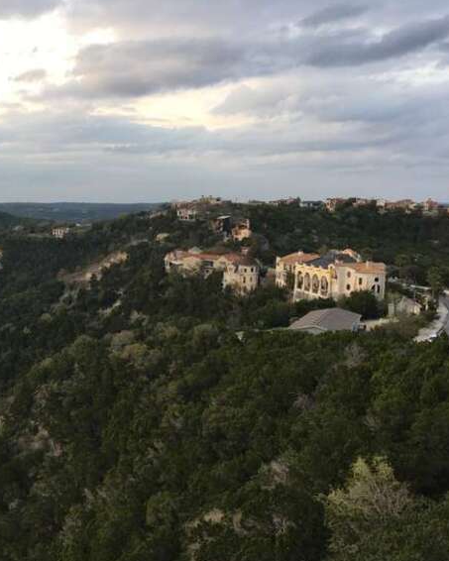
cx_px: 82
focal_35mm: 40
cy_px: 294
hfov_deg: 36.0
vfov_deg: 45.8
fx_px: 664
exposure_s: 1/120
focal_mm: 4.15
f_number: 2.2
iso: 25
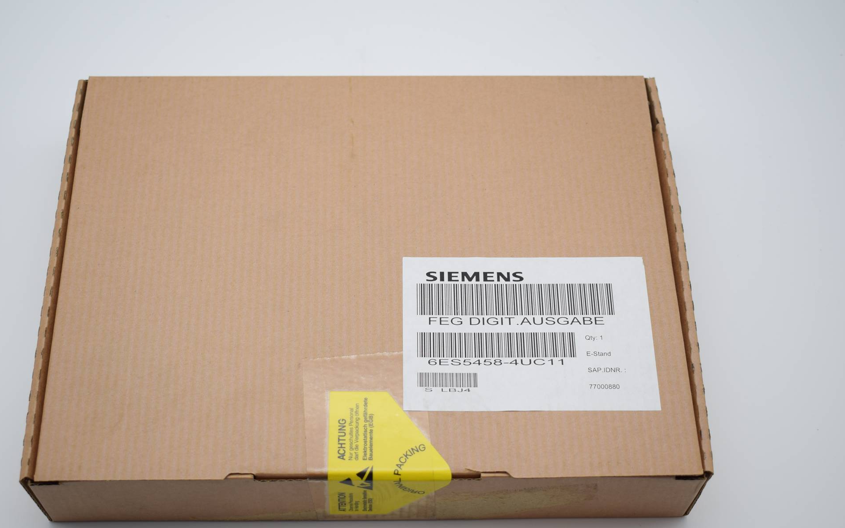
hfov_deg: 37.7
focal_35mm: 54
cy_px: 297
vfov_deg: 24.1
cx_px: 369
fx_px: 1234
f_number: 4.8
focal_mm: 31
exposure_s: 1/90
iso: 100
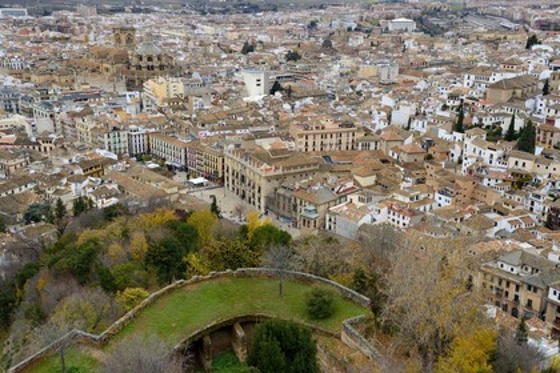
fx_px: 622
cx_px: 280
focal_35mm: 40
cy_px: 186
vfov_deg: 33.4
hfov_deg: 48.5
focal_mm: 40
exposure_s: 1/160
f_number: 8
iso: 800
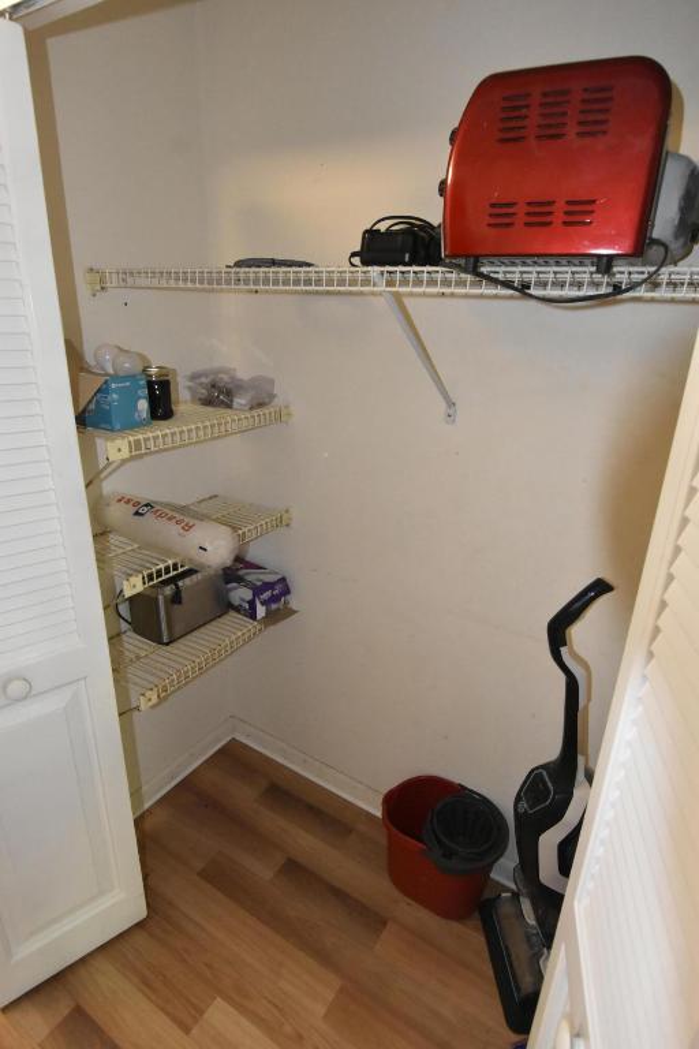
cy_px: 524
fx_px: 524
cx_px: 350
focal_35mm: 18
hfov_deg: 67.4
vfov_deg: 90.0
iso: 5000
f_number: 6.3
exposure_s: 1/60
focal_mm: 12
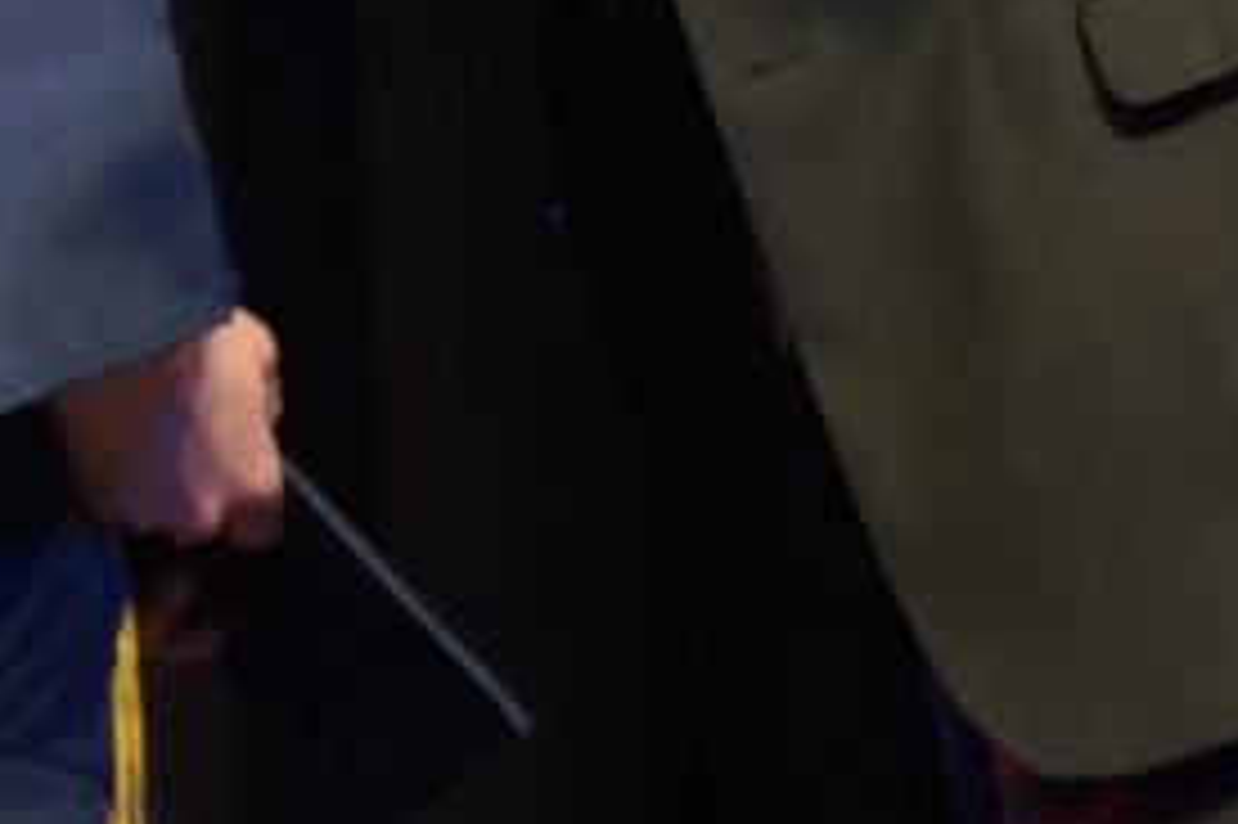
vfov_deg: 3.9
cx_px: 716
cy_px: -426
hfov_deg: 5.9
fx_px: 12073
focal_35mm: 351
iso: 5000
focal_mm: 62.9
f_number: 4
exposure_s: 1/160
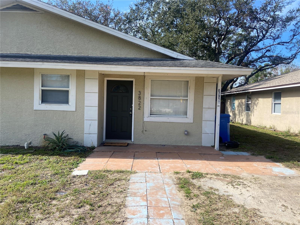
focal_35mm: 26
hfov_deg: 67.3
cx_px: 150
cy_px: 112
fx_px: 225
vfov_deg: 53.1
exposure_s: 1/2028
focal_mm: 4.25
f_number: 1.8
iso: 32
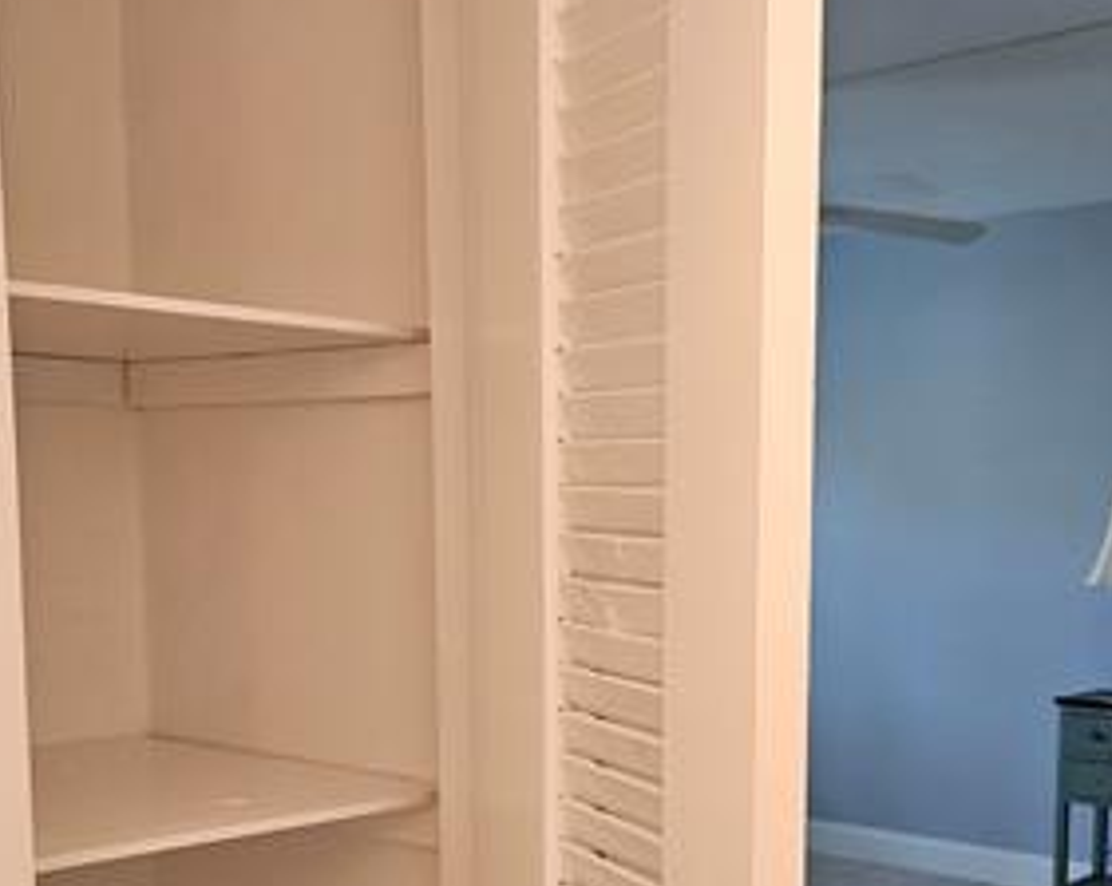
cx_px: 752
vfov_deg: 30.8
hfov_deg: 38.3
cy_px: 680
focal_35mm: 48
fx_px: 1578
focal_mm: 5.4
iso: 500
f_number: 1.8
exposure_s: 1/120
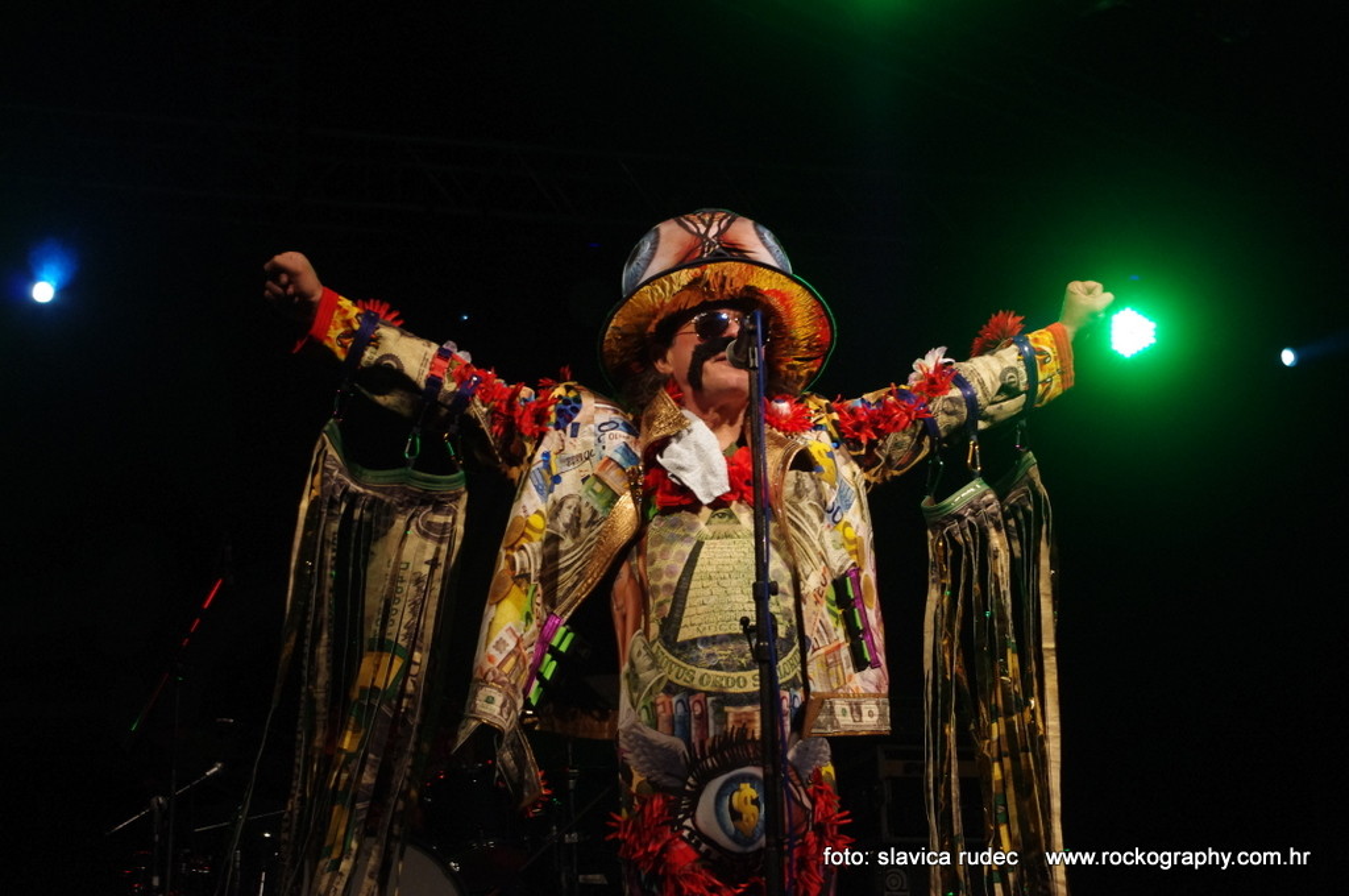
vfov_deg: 18.9
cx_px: 674
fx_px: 2695
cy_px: 448
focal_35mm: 72
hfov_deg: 28.1
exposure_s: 1/250
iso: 1600
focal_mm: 47.5
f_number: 6.3
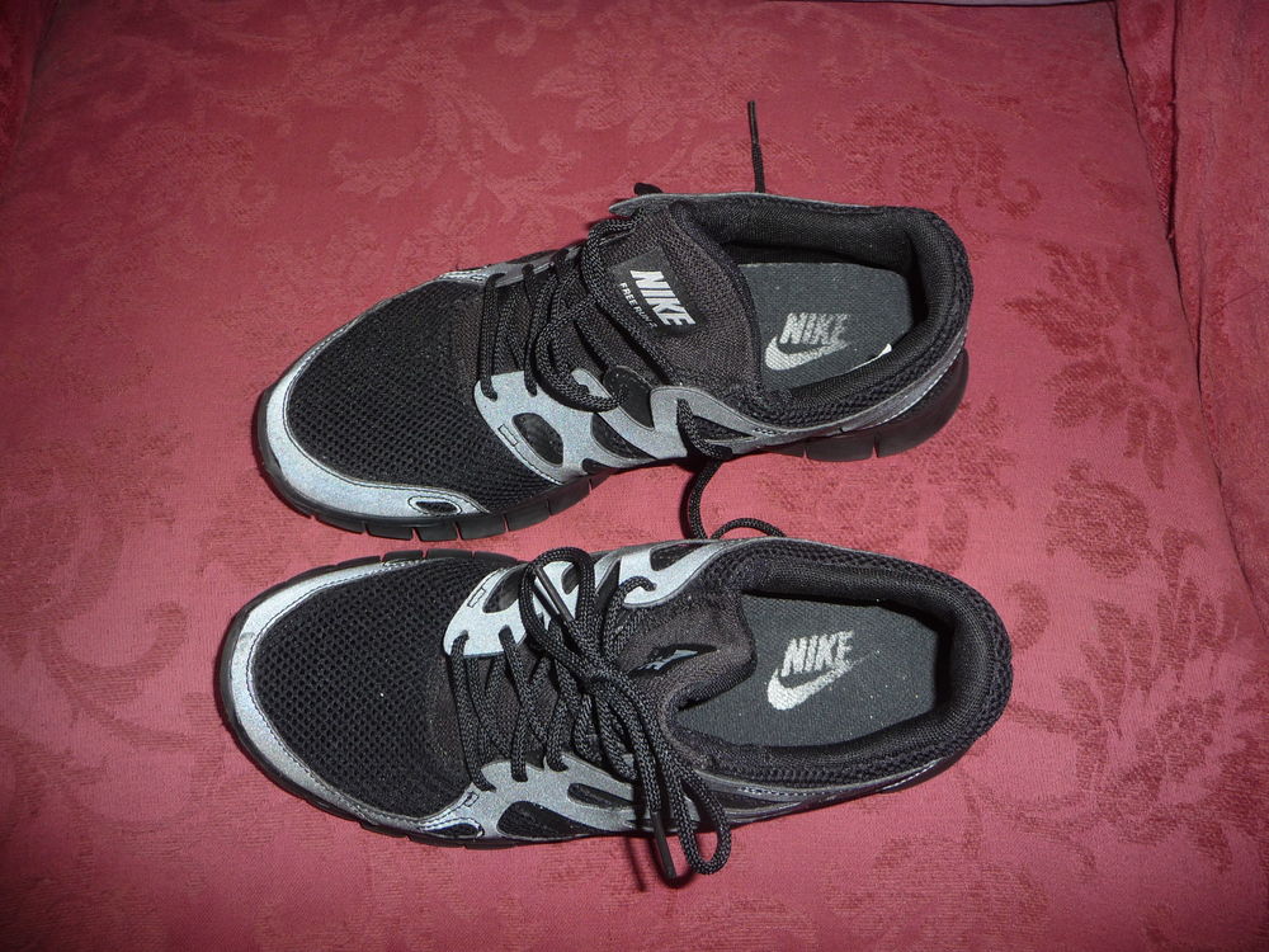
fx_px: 1026
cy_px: 476
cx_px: 634
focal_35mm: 28
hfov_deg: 63.4
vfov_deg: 49.7
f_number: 3.3
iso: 100
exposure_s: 1/30
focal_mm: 4.7
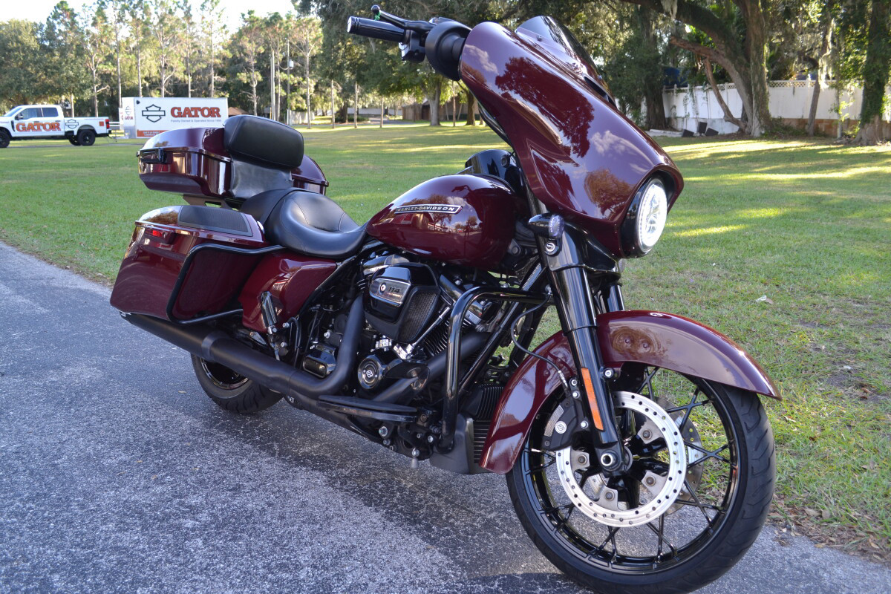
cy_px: 297
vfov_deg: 43.6
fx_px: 742
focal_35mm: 30
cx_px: 446
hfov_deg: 61.9
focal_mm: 20
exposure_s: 1/125
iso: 250
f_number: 5.6
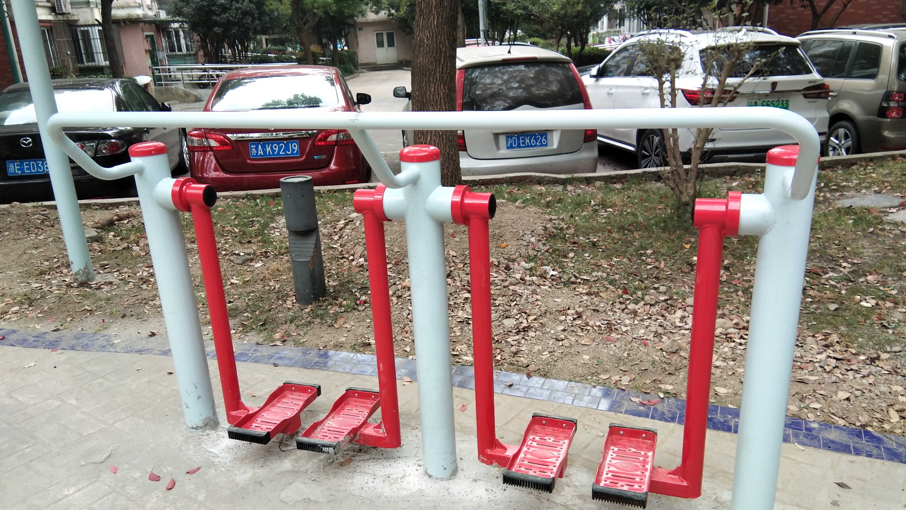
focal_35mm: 34
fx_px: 817
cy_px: 311
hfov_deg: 58.0
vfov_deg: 34.5
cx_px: 454
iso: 50
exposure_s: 1/108
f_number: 2.2
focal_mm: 3.69
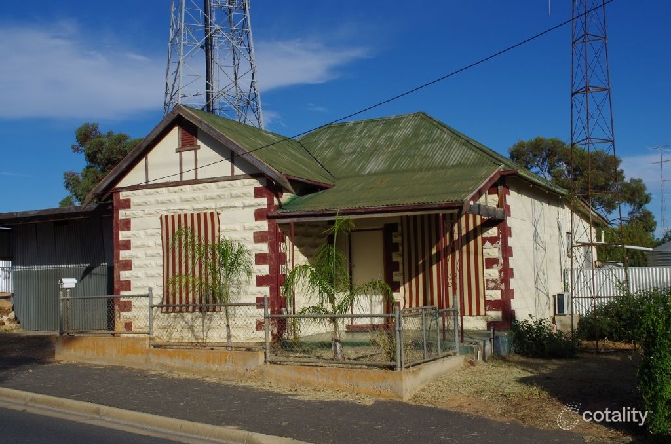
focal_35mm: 45
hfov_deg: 43.7
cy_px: 222
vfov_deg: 29.7
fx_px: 837
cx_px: 336
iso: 100
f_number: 11
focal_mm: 30
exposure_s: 1/200
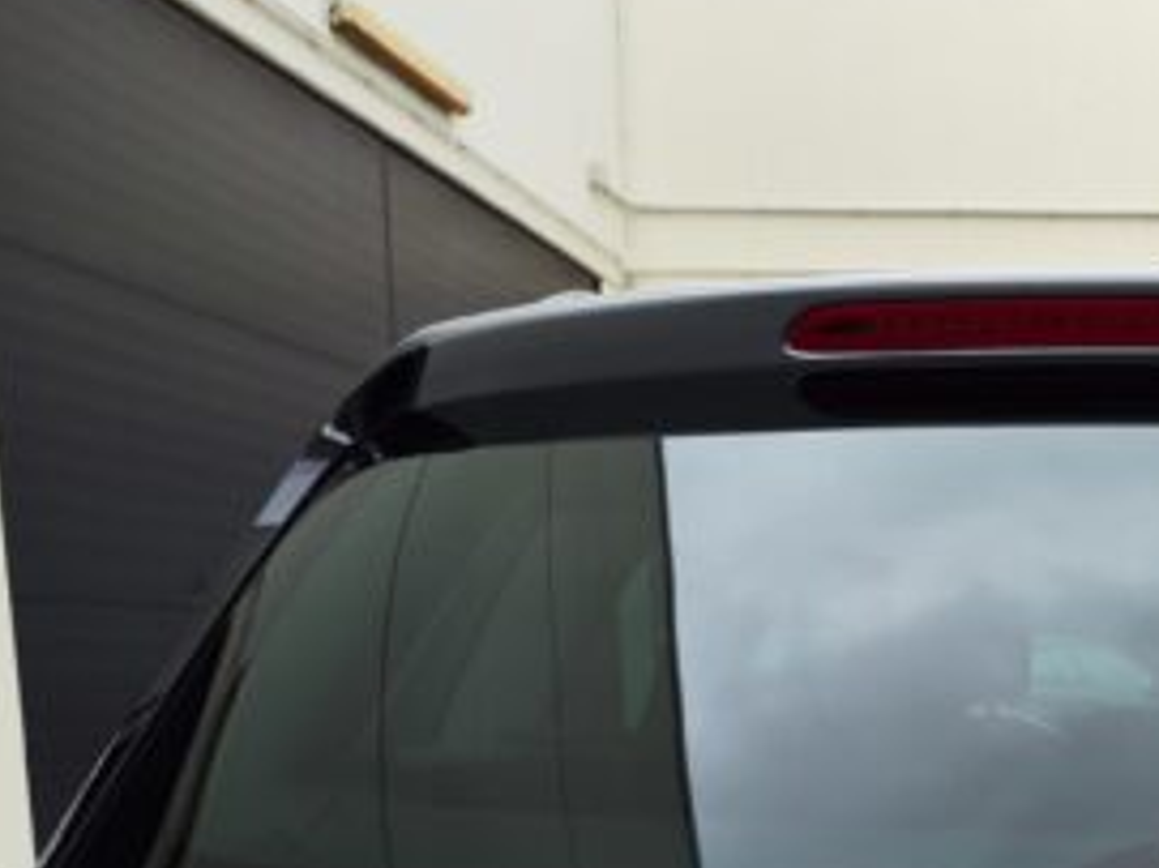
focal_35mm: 68
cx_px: 1219
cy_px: 1154
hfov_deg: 26.7
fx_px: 2276
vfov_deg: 19.7
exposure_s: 1/162
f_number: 1.69
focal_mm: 7.01
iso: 50
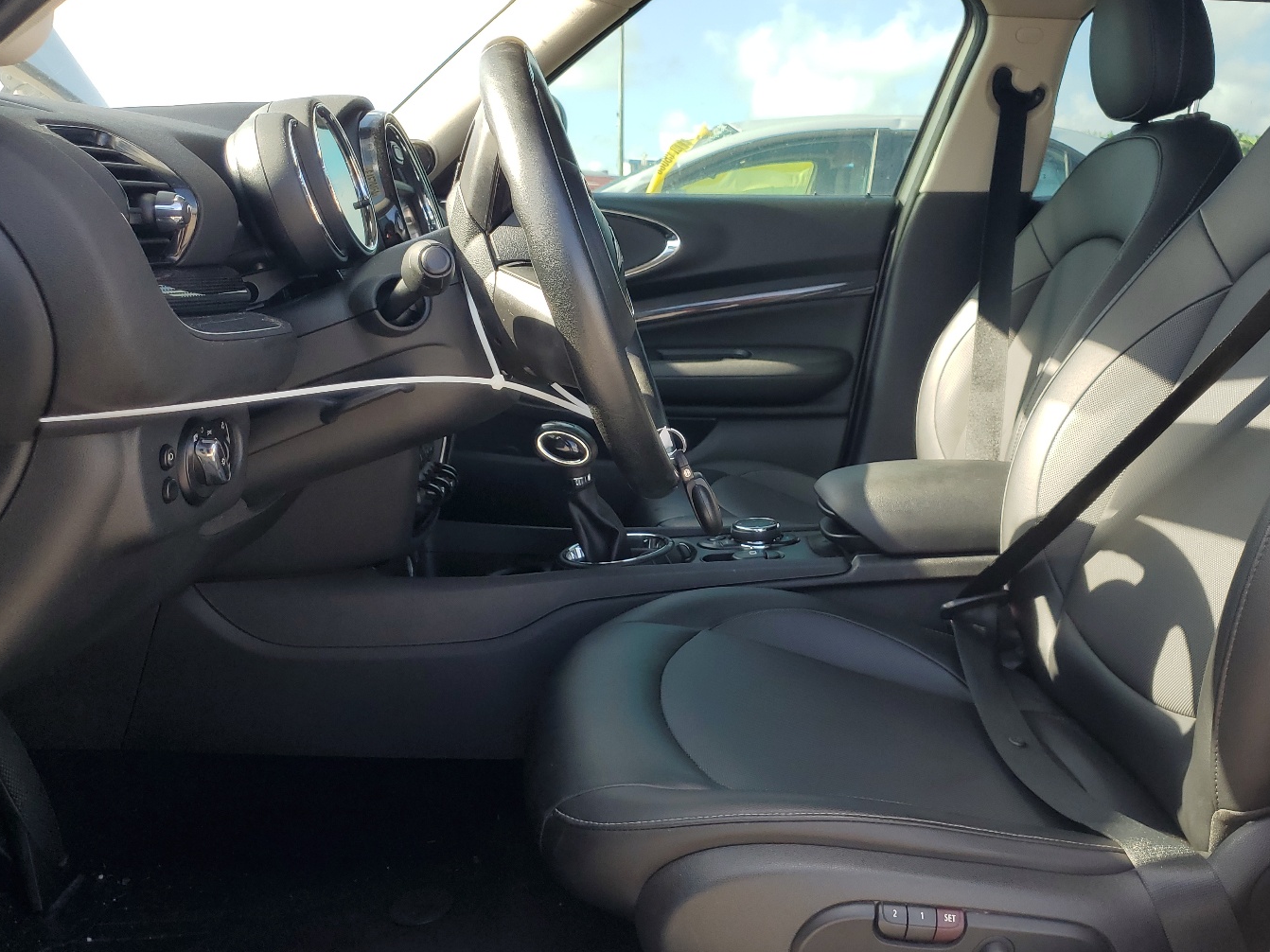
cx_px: 703
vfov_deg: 45.4
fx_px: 1137
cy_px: 439
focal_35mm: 31
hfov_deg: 58.2
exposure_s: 1/370
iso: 50
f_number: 1.5
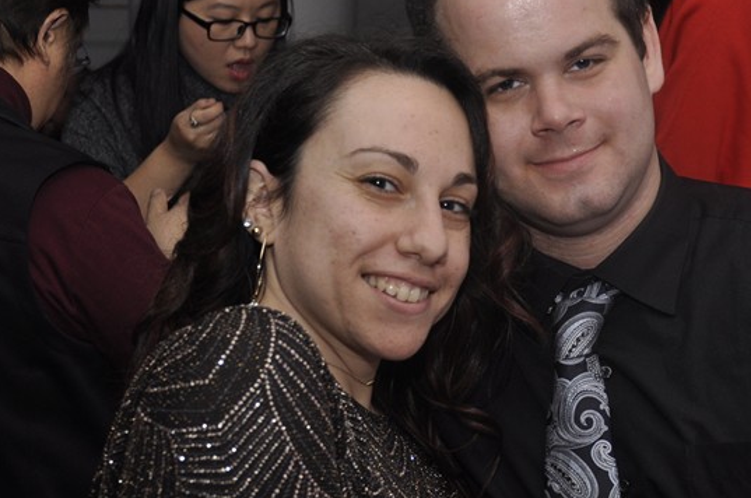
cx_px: 533
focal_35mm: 95
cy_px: 294
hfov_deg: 21.4
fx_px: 1978
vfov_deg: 14.3
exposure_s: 1/60
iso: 400
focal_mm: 34
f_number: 5
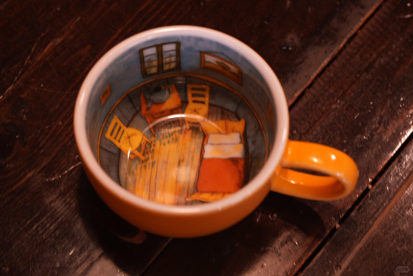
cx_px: 206
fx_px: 1033
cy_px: 138
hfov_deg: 22.6
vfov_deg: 15.2
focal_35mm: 90
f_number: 5
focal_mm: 90
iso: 320
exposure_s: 1/13
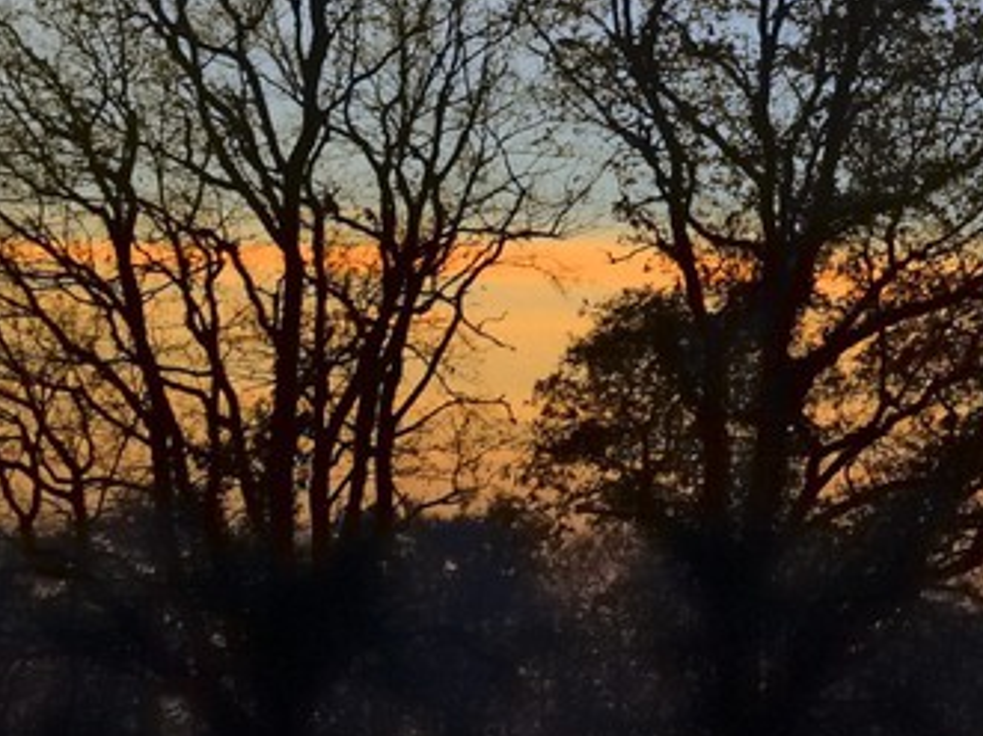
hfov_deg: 3.5
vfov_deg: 2.7
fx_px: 15840
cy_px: -543
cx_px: 2316
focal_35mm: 558
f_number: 5.6
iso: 1600
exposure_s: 1/250
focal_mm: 120
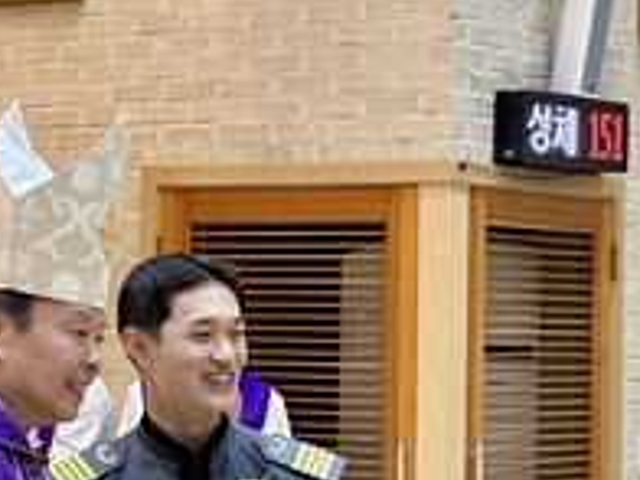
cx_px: 131
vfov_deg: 9.4
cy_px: 405
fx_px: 2903
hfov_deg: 12.5
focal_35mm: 157
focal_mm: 9
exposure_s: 1/60
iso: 250
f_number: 2.8
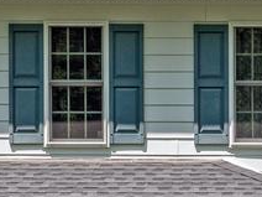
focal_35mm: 163
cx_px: 261
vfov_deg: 8.9
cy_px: 284
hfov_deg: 12.0
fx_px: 1234
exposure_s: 1/320
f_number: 5.6
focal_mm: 12.29
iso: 100
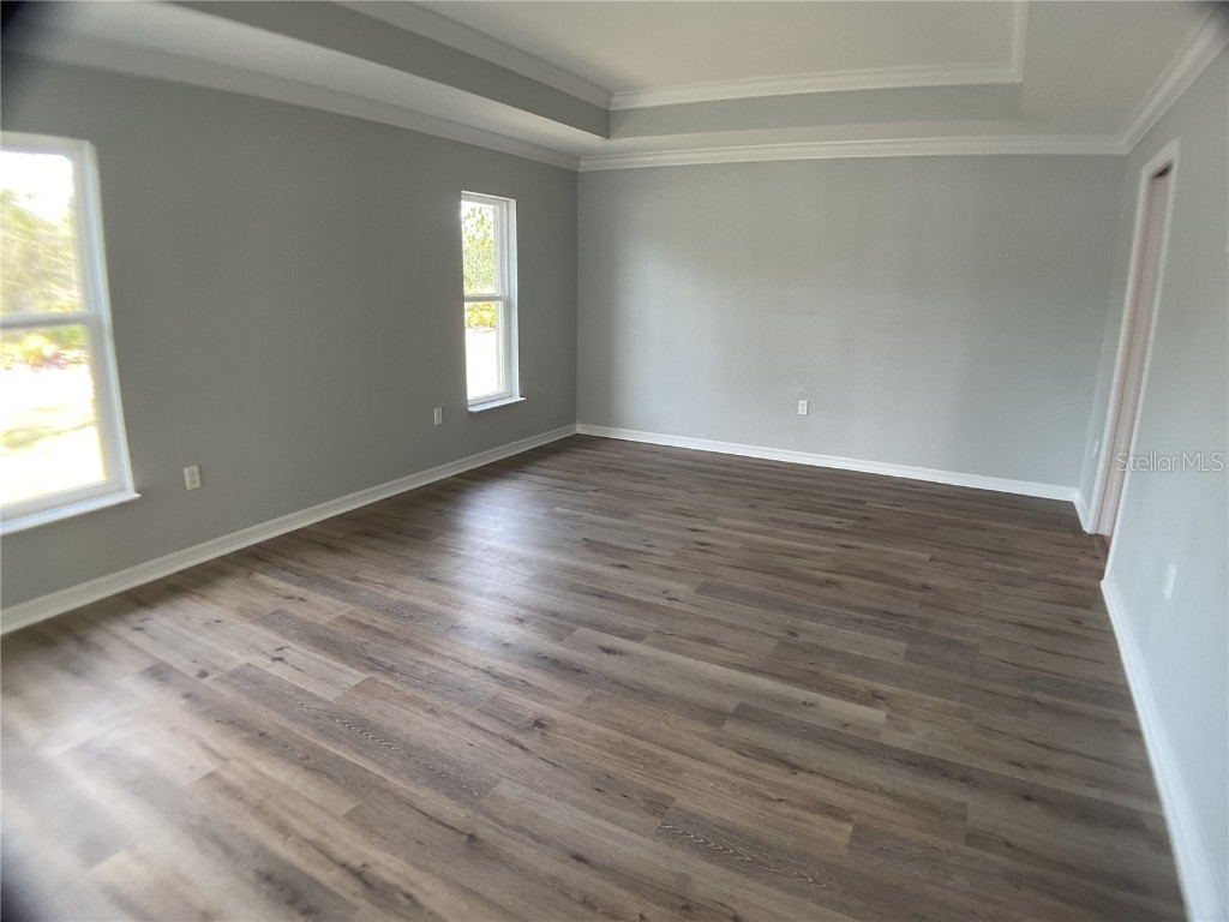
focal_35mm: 29
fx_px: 1030
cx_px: 614
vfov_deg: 48.2
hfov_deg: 61.7
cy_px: 461
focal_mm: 3
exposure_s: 1/60
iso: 40
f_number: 1.8
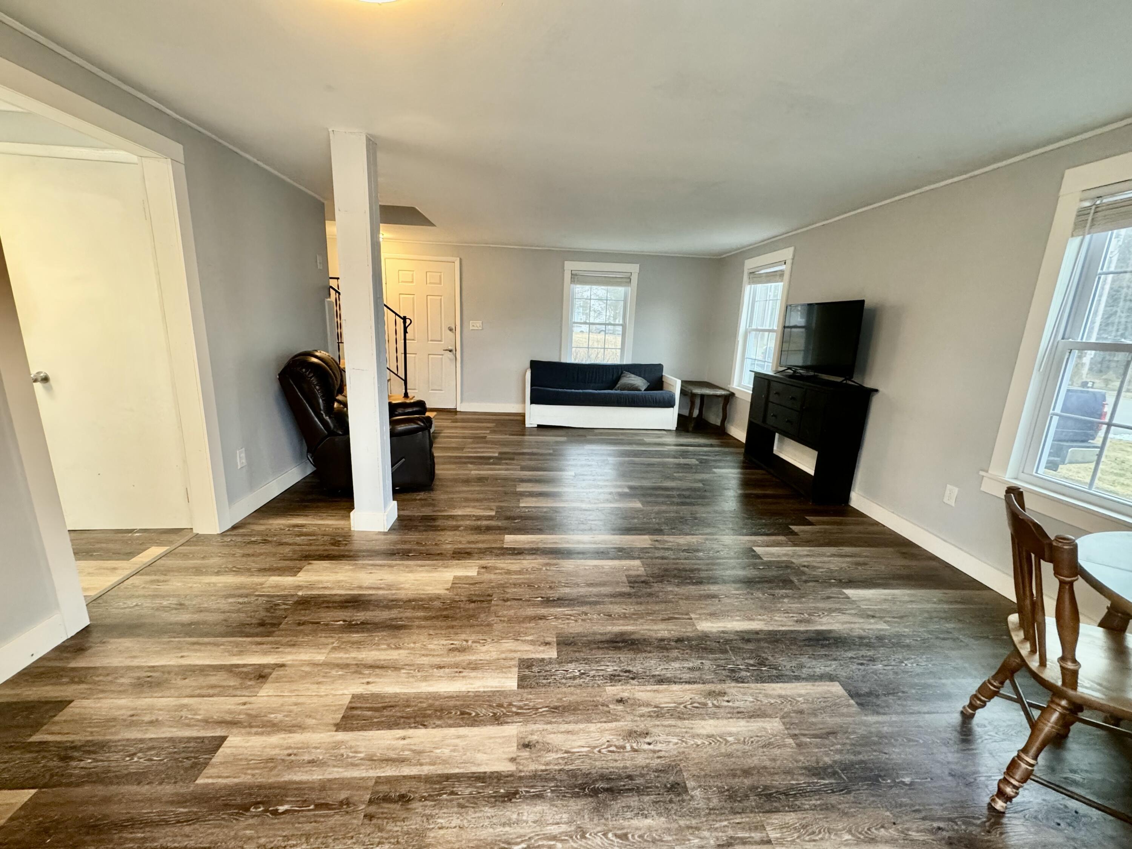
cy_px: 424
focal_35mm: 14
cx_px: 566
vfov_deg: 85.7
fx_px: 458
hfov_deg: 102.1
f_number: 2.2
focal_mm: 2.22
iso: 320
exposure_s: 1/60
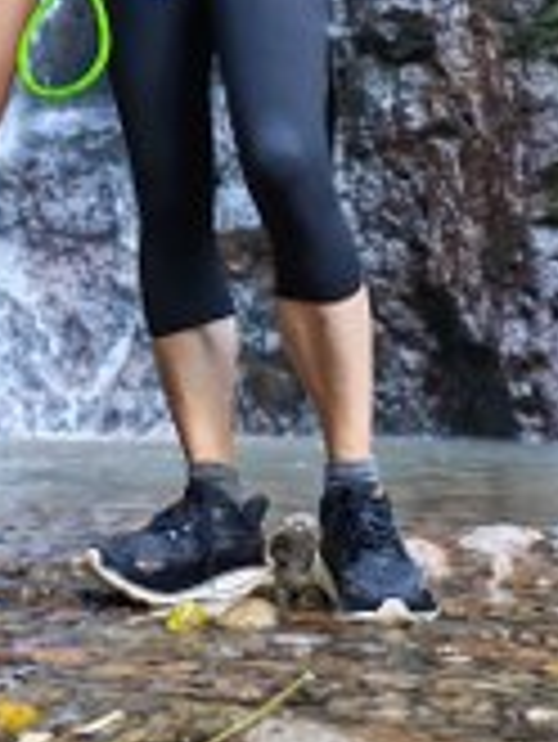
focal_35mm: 102
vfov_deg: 17.8
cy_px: -274
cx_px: 243
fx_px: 2189
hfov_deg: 14.5
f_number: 4.5
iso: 2500
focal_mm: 6.12
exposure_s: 1/67
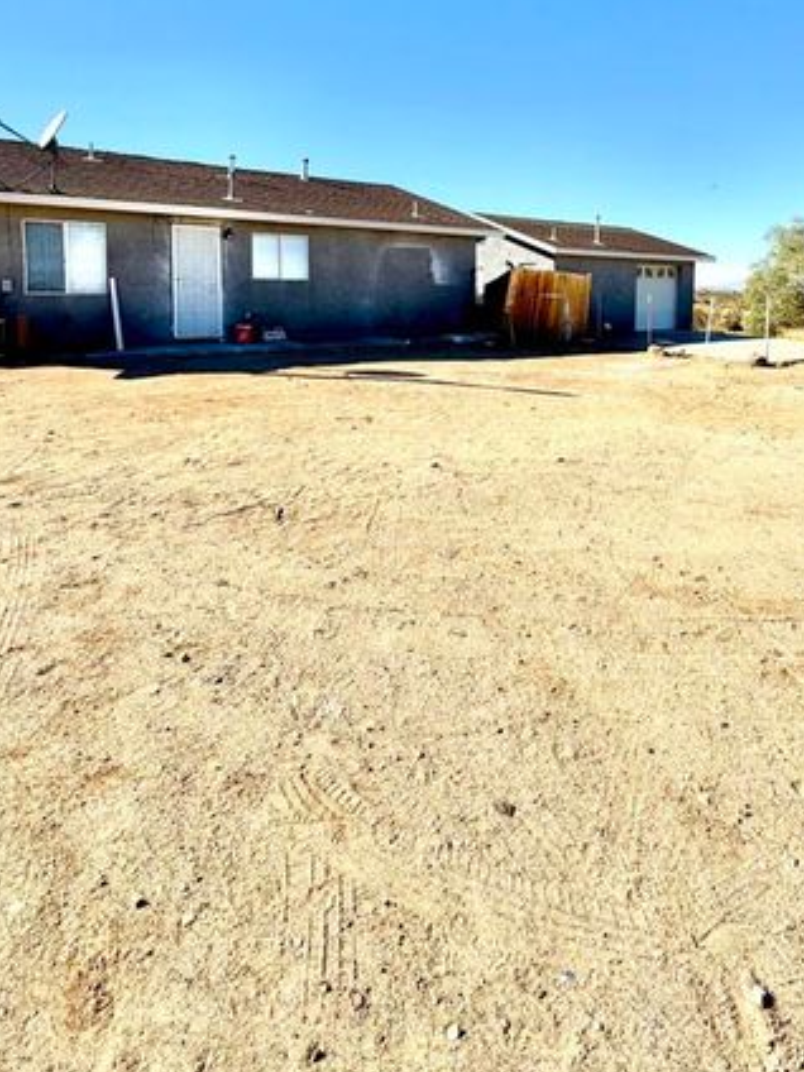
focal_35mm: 22
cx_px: 455
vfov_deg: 73.5
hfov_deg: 60.9
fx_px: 681
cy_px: 338
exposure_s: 1/2770
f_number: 2.2
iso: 50
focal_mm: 2.22
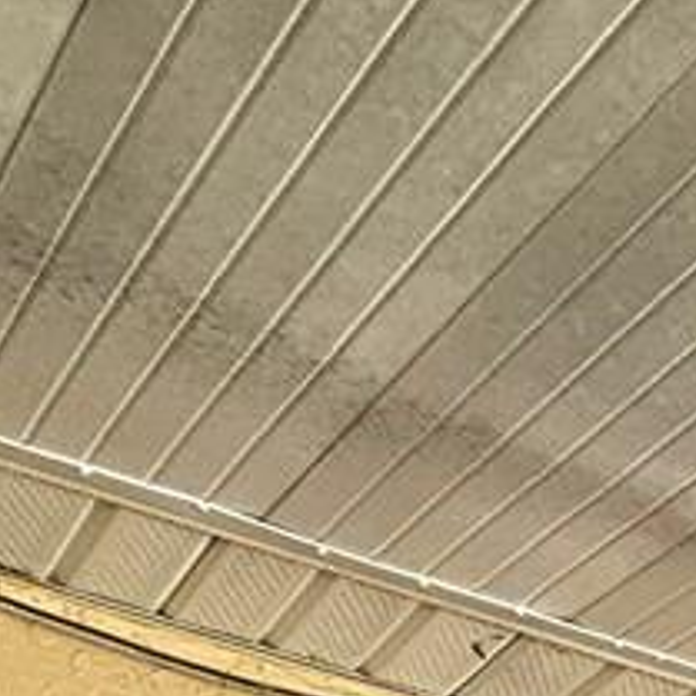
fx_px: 2002
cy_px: 1768
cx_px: 1692
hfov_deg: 13.8
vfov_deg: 13.3
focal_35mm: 88
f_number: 2.2
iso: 80
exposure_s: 1/370
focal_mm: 2.2
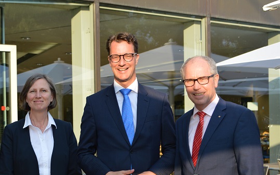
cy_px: 119
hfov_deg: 26.6
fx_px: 588
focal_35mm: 77
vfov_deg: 16.9
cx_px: 87
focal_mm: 36
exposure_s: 1/125
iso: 110
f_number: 5.6
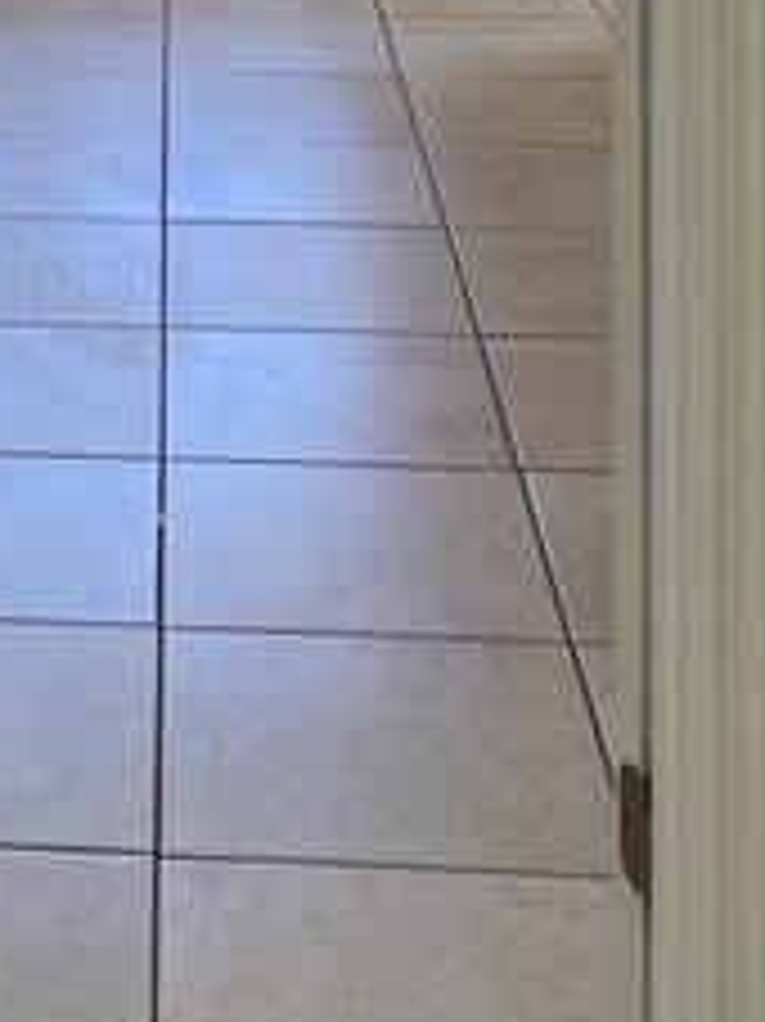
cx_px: -202
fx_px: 2595
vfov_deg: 19.8
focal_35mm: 88
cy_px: -423
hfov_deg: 16.0
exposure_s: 1/120
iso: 80
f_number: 1.8
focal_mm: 4.25
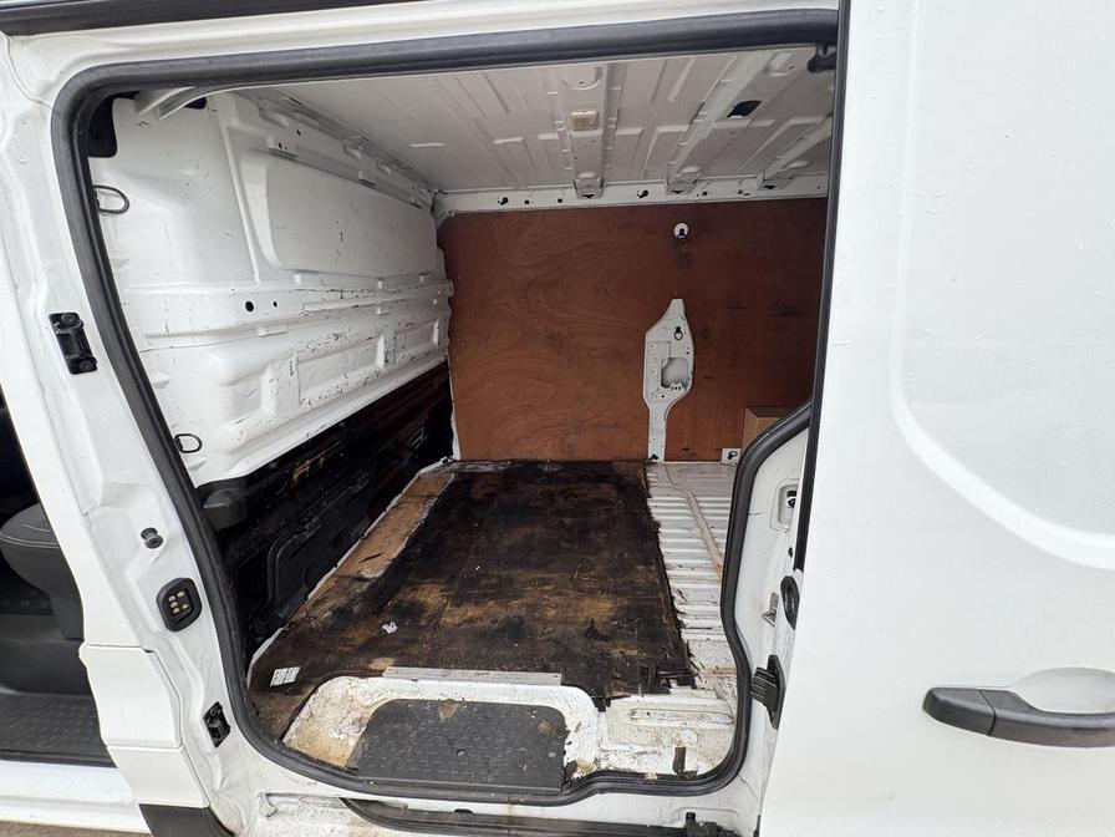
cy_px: 418
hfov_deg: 102.1
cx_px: 558
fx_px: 451
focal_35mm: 14
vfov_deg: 85.7
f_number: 2.2
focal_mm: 2.22
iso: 200
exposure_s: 1/99
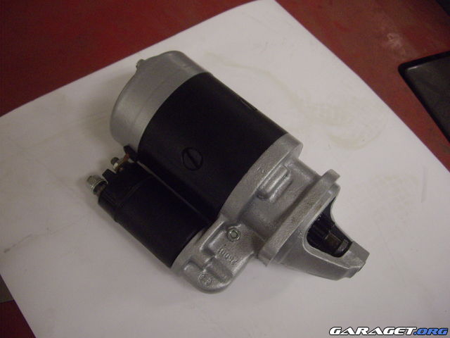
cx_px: 225
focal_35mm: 38
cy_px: 169
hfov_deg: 49.0
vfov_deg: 37.7
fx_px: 494
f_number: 2.8
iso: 400
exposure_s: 1/80
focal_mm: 7.9
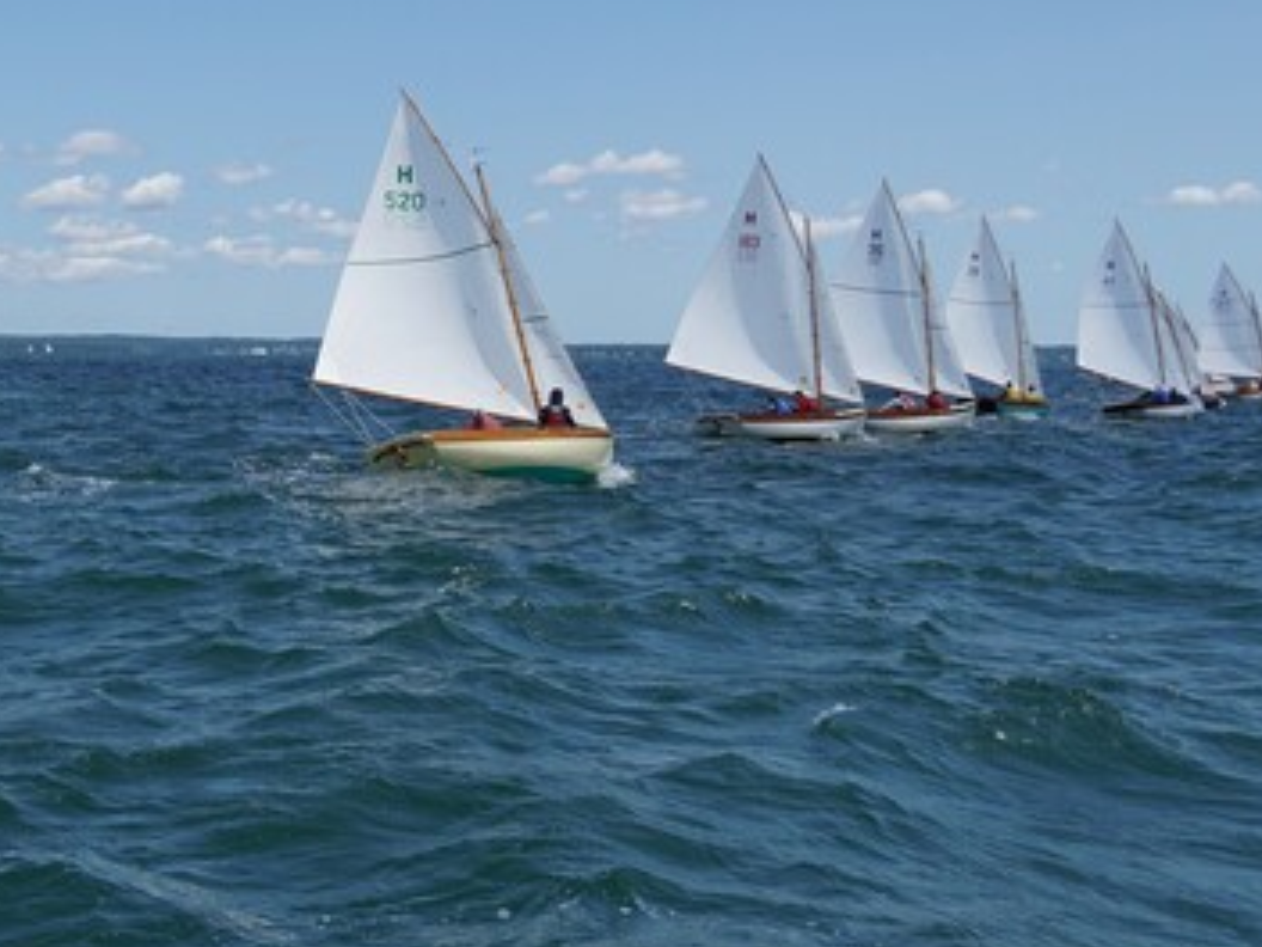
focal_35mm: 59
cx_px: 204
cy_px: 461
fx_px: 2151
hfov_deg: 31.6
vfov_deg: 24.8
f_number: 4
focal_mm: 18
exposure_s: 1/1250
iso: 100
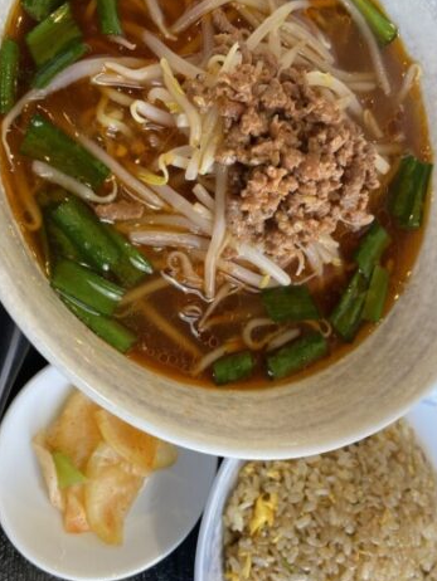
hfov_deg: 39.5
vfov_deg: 51.3
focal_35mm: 36
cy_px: 316
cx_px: 178
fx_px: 605
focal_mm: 4.2
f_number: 1.6
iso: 64
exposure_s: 1/60
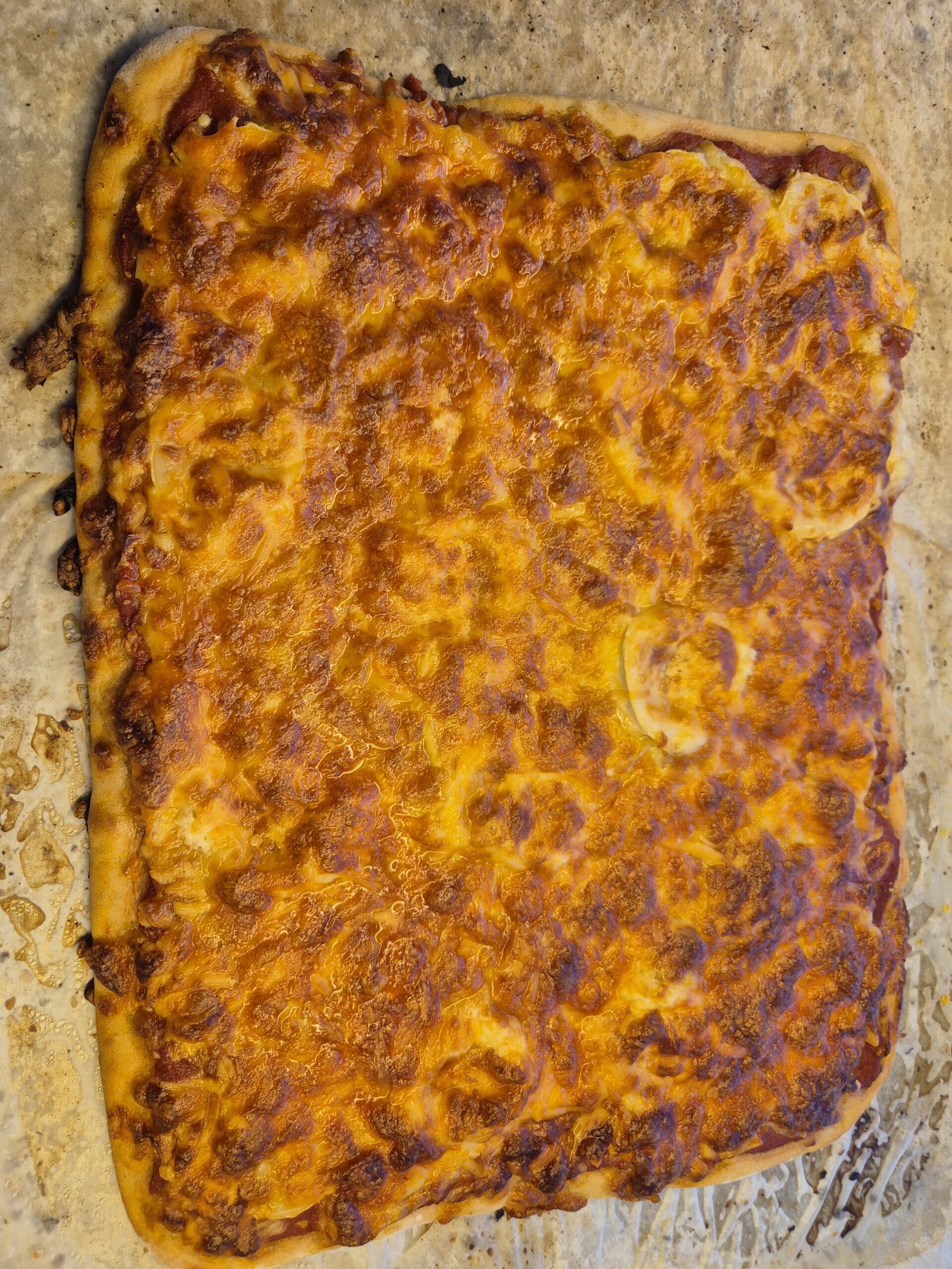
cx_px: 476
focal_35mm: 23
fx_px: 843
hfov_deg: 58.9
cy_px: 634
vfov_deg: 73.9
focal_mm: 5.4
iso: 40
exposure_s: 1/100
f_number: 1.8
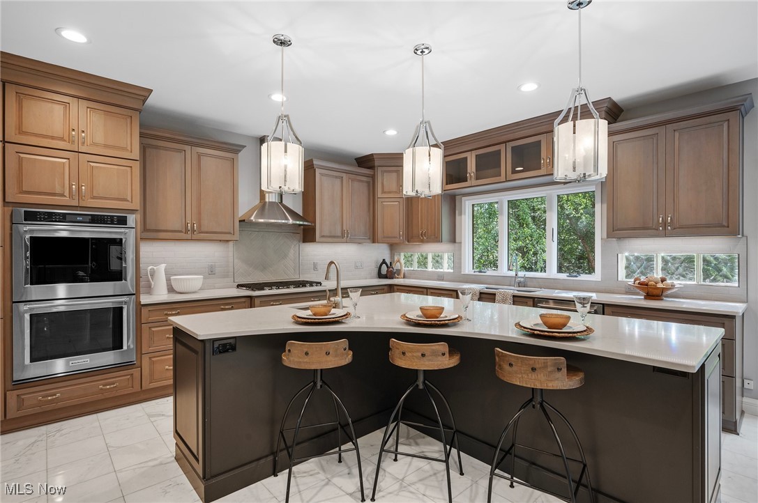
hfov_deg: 91.7
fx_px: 368
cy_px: 252
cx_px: 379
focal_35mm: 18
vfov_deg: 68.7
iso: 400
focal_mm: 17.5
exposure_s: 1/10
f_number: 8
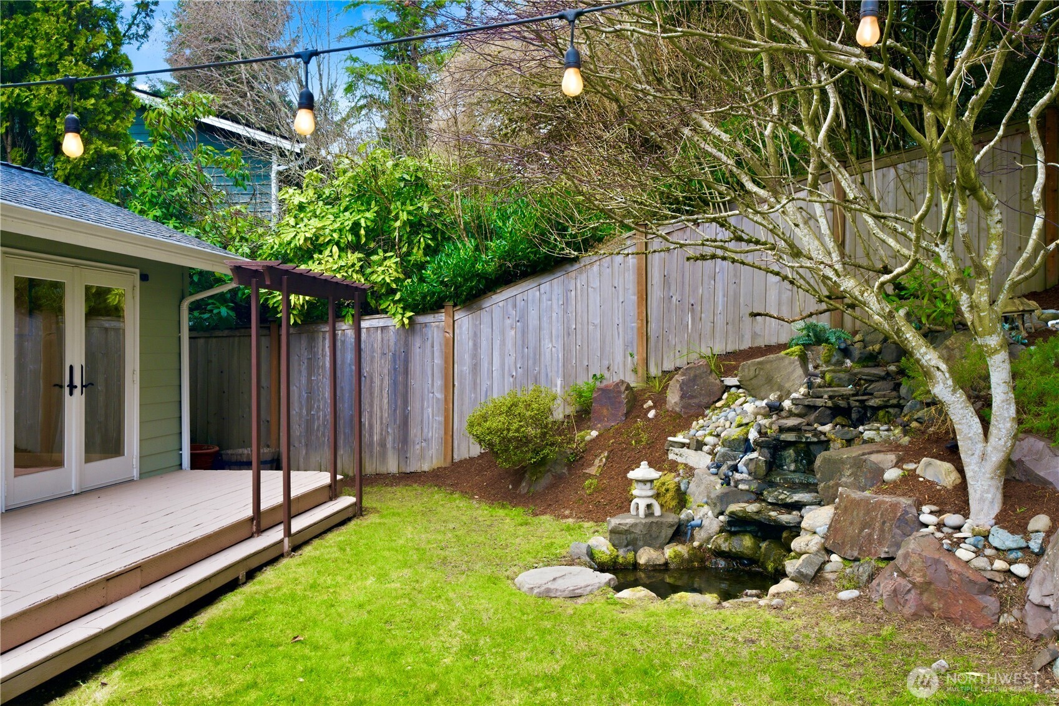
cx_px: 530
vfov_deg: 43.6
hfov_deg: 61.9
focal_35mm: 30
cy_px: 353
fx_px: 882
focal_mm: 30
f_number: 9
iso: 400
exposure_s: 1/15
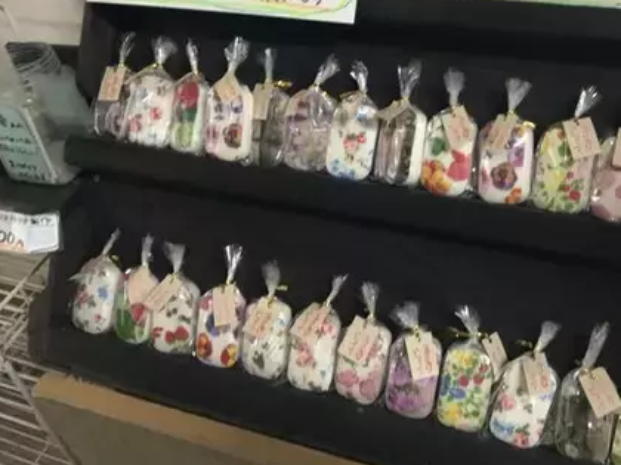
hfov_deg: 46.4
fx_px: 718
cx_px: 390
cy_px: 168
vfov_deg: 35.7
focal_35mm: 40
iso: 250
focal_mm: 3.99
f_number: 1.8
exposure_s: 1/15
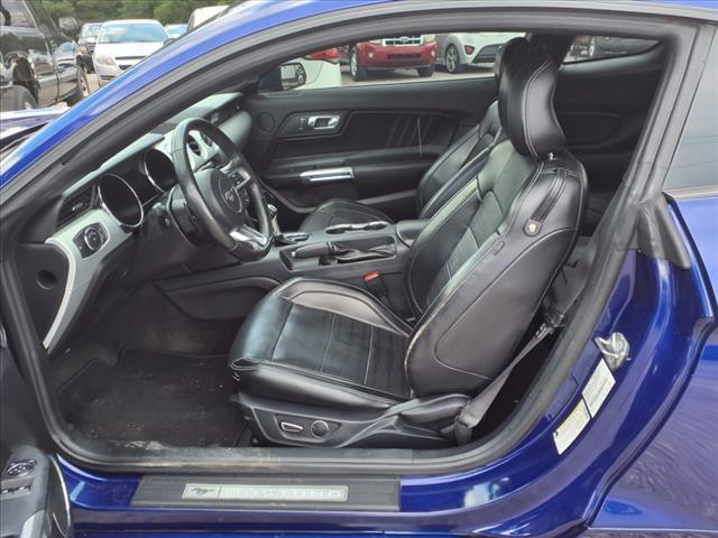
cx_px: 359
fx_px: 560
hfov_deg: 65.3
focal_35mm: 27
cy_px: 269
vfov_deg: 51.4
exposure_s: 1/120
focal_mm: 3.58
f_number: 1.9
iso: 40
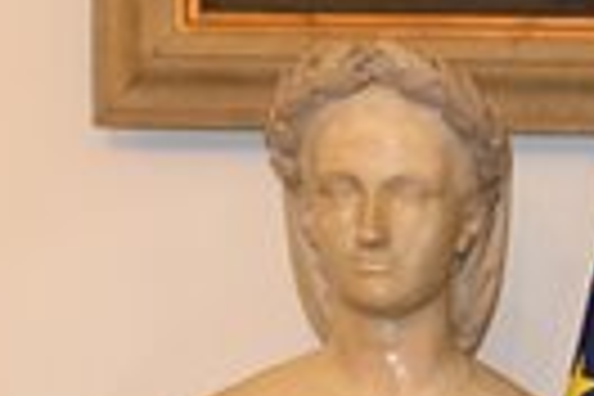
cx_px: 945
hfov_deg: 8.6
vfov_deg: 5.7
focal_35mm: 232
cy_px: 918
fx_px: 3828
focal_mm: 30
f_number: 3.5
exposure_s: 1/320
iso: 1600
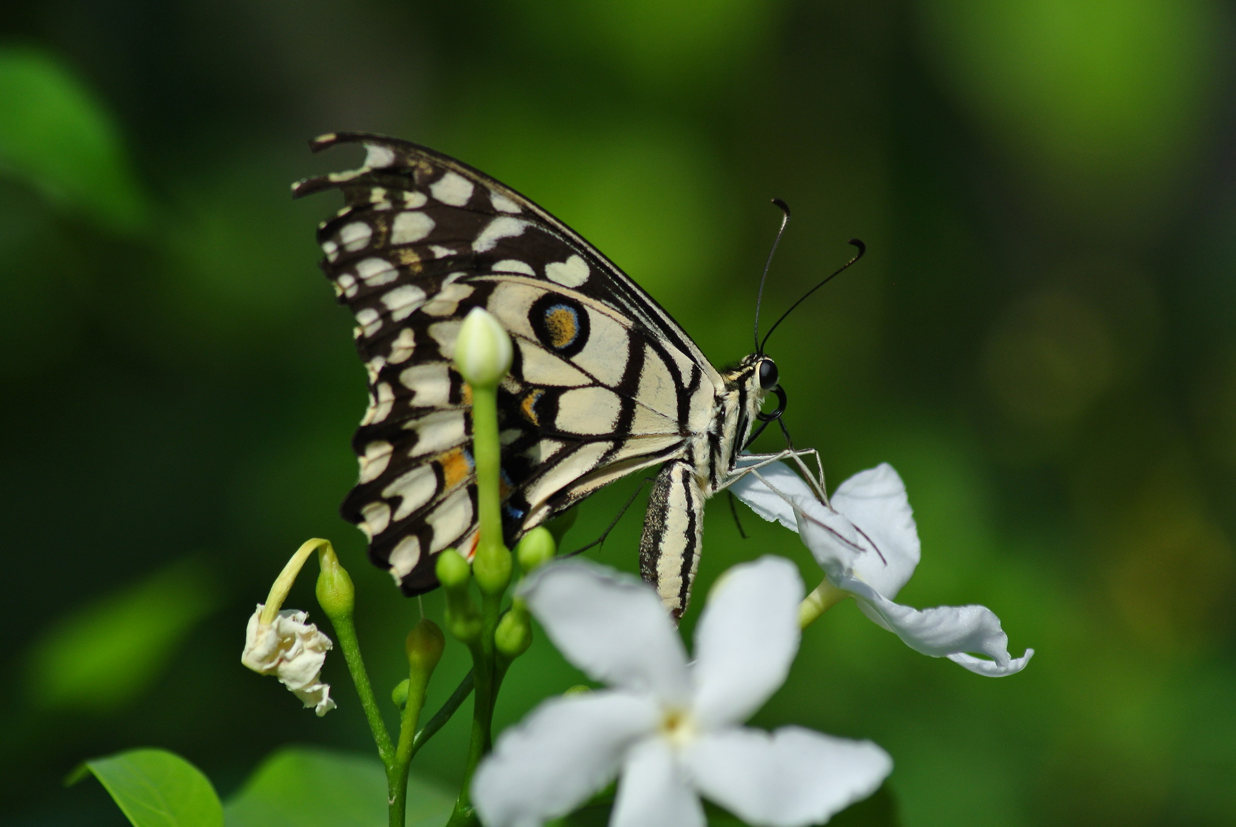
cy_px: 414
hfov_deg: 5.7
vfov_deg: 3.8
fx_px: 12511
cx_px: 618
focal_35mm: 364
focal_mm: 135
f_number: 5
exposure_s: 1/1000
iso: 100
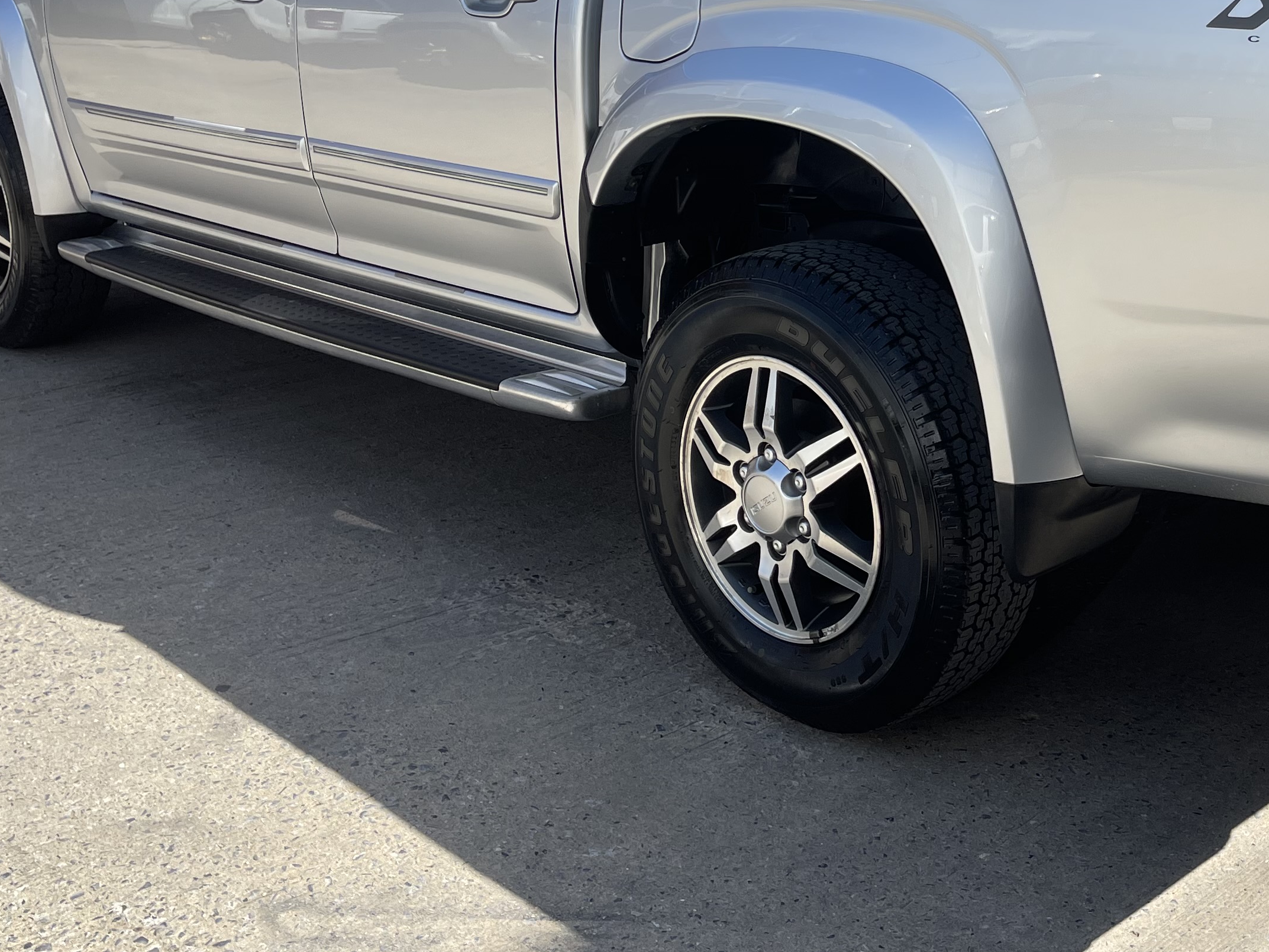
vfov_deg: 30.1
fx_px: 1723
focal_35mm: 47
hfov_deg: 39.6
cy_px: 189
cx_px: 915
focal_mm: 5.1
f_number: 1.6
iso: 32
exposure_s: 1/2012
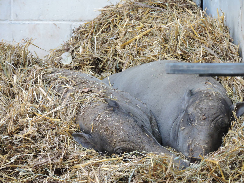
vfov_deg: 3.2
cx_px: 122
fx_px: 3313
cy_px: 92
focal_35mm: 470
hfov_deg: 4.2
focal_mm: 83.8
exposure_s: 1/40
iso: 800
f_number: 4.9
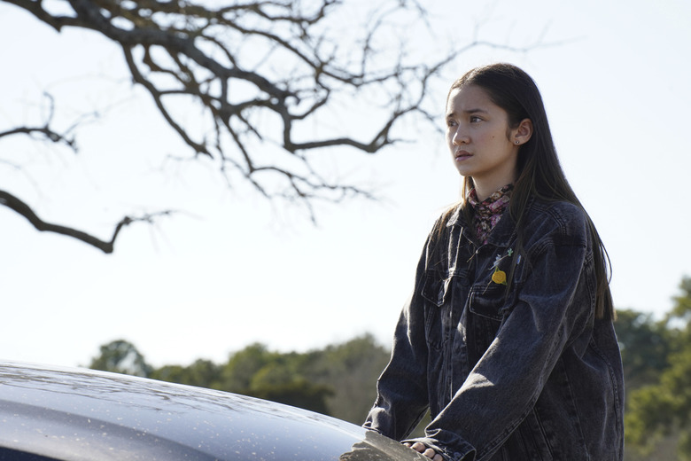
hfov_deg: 11.4
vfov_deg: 7.6
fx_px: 3455
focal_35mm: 180
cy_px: 230
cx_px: 346
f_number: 11
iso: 1000
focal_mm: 180
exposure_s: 1/800
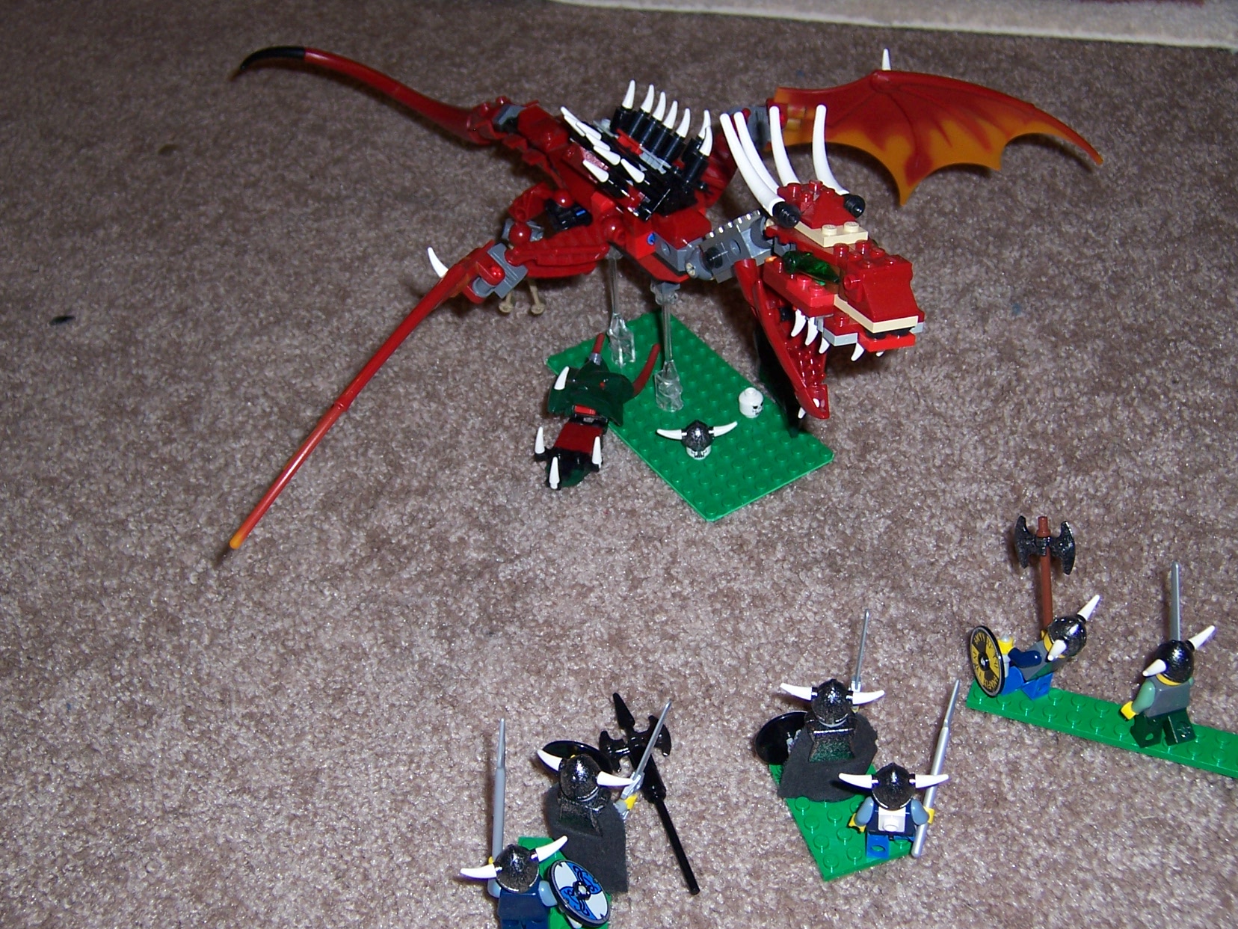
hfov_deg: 38.9
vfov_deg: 29.7
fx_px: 1752
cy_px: 464
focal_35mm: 49
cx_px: 619
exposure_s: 1/60
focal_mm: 8.2
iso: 80
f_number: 3.4
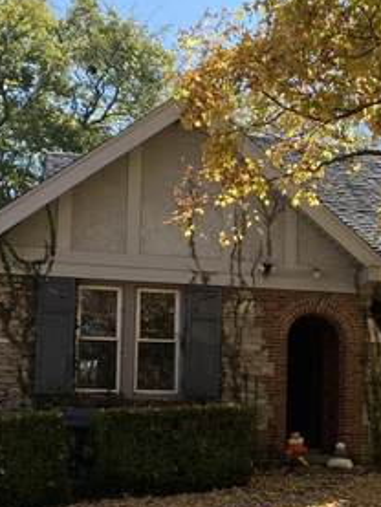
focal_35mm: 90
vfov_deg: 21.7
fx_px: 1320
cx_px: 471
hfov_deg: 15.7
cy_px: 342
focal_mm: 4.25
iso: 32
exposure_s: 1/1232
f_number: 1.8
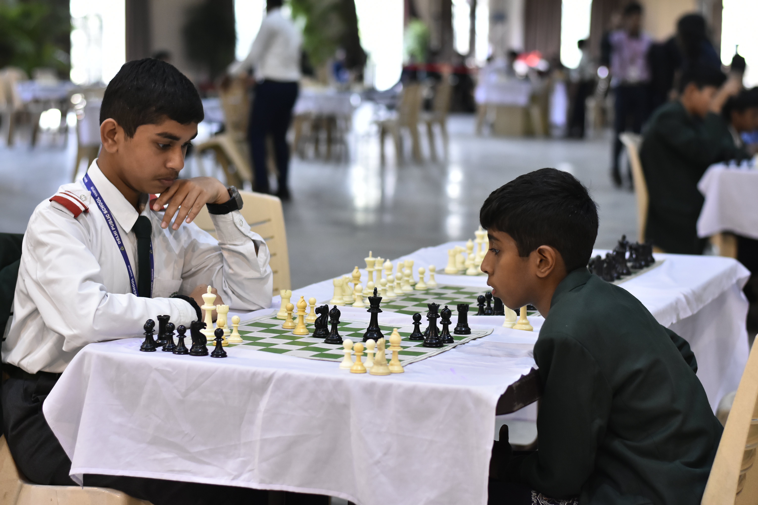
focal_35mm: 75
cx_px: 379
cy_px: 252
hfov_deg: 27.0
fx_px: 1579
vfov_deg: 18.2
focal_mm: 50
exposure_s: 1/200
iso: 1250
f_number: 2.5
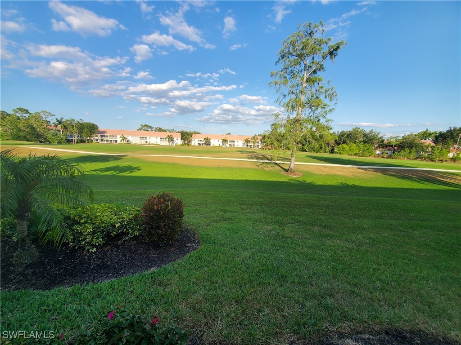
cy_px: 172
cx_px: 230
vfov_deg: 89.9
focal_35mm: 13
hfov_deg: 106.2
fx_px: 173
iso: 50
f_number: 2.2
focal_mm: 1.8
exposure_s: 1/562
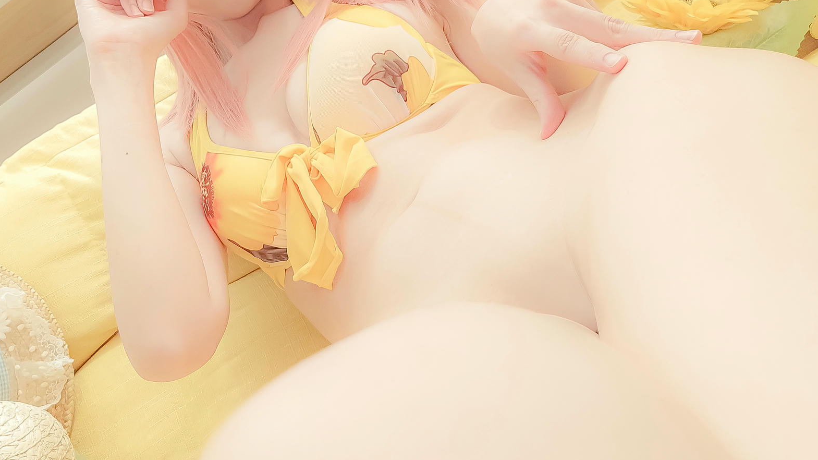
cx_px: 324
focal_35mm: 35
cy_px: 119
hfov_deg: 56.2
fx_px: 759
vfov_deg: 33.1
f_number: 1.8
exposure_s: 1/25
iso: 125
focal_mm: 4.36
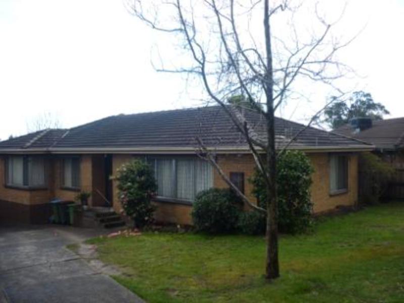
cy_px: 152
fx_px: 385
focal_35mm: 33
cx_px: 202
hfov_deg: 55.4
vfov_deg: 42.9
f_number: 2.8
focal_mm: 5.5
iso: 80
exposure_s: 1/125
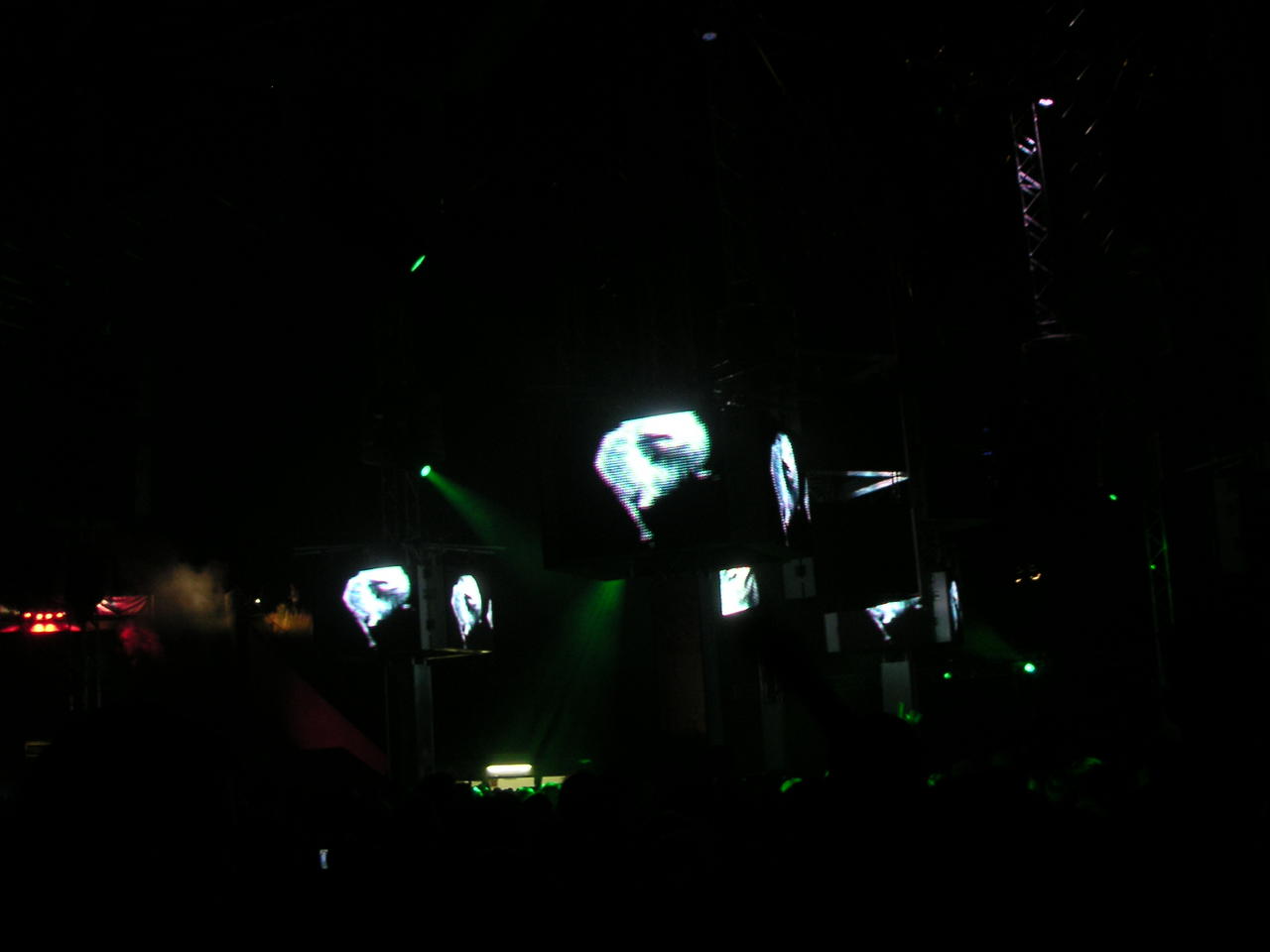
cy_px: 476
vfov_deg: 37.7
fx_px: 1394
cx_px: 635
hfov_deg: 49.0
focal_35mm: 38
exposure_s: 1/20
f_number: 2.8
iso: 100
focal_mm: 6
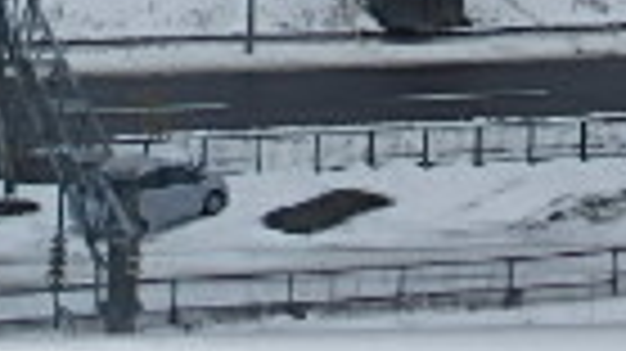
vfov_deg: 10.0
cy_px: -504
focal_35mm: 105
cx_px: 72
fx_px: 1742
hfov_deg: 20.0
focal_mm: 3.7
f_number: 3.5
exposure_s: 1/400
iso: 125
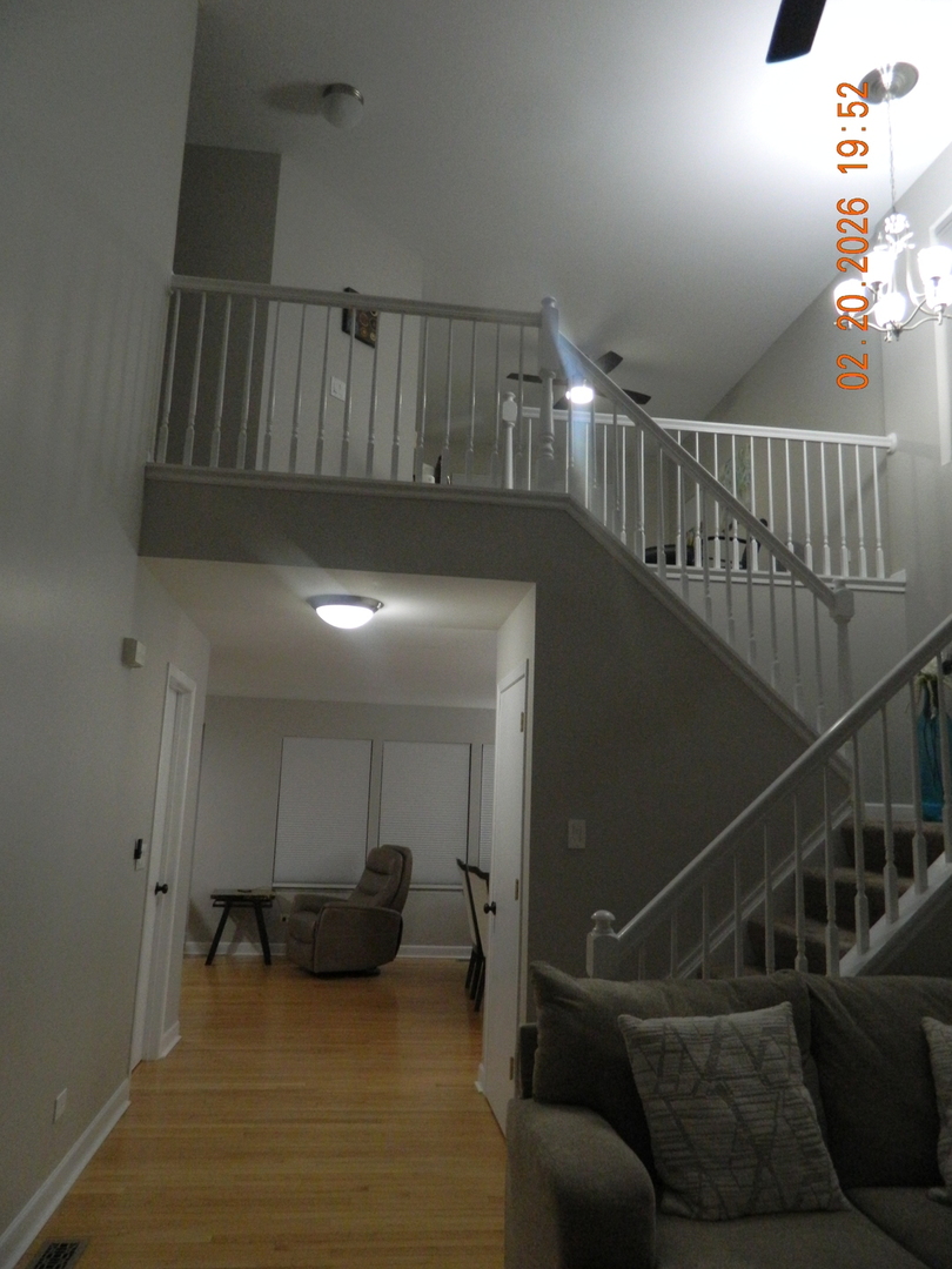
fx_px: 917
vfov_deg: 69.4
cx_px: 476
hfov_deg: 54.9
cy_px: 634
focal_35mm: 25
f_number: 3.1
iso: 400
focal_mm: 4.5
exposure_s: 1/30
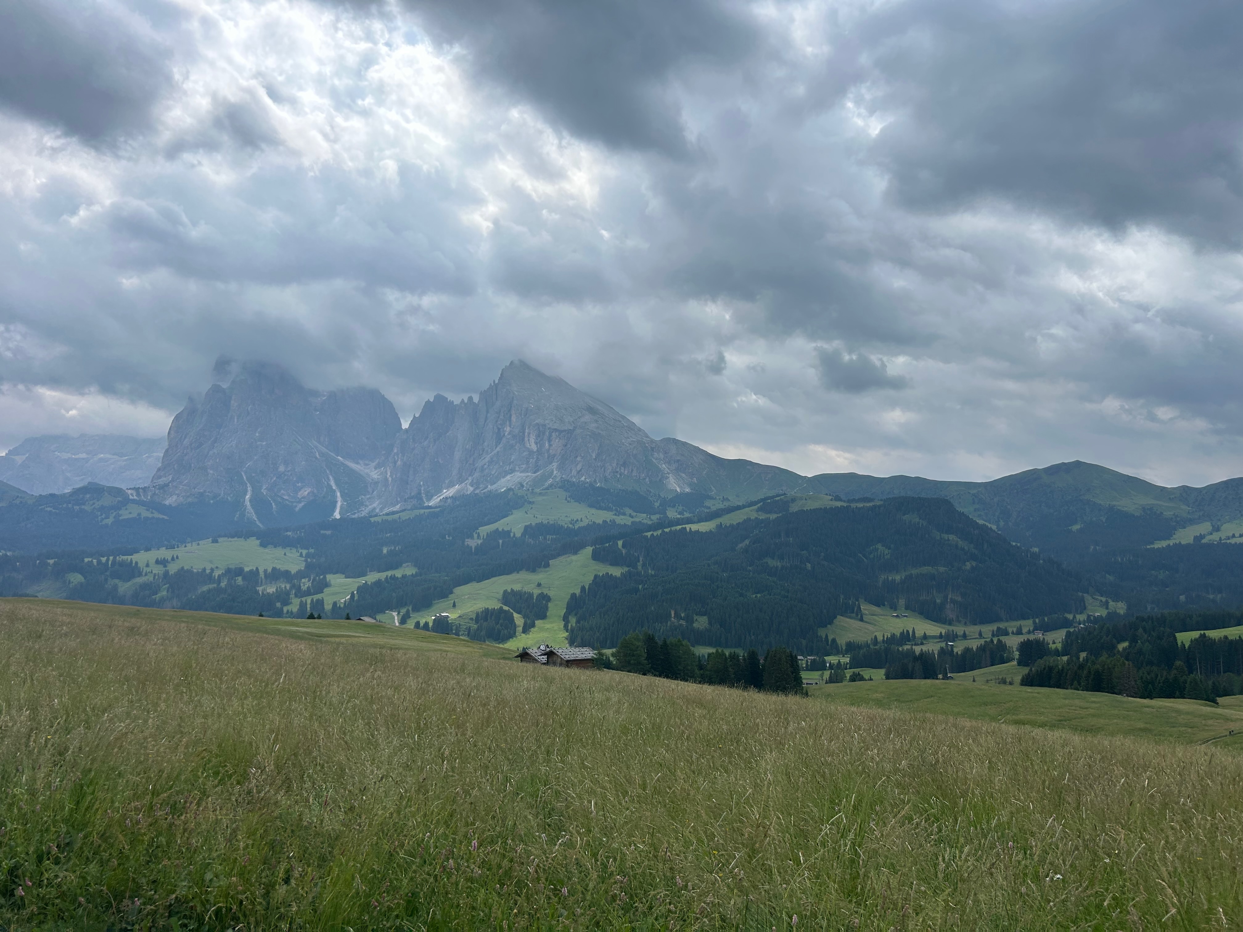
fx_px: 934
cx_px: 622
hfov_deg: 67.3
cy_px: 466
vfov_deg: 53.1
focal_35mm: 26
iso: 50
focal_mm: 5.7
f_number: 1.5
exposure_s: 1/5882
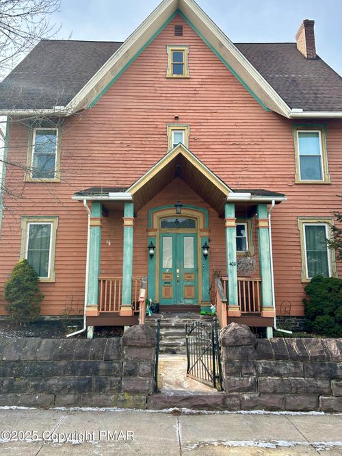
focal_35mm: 26
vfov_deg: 67.3
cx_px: 171
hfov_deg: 53.1
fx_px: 342
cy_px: 228
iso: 50
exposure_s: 1/853
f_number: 1.5
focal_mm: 5.7
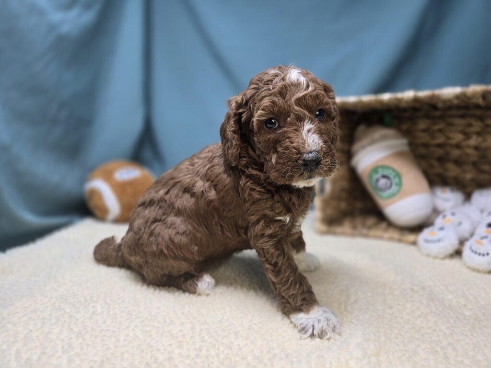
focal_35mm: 23
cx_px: 246
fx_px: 326
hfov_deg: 73.9
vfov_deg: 58.9
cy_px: 184
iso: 40
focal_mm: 6.3
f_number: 1.7
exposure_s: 1/70.6
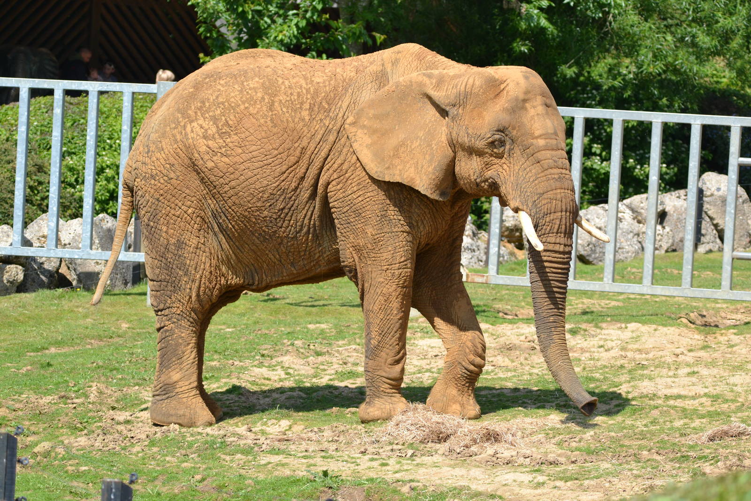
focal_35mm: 225
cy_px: 250
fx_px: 4694
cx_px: 376
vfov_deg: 6.1
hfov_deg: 9.1
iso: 400
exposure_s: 1/1250
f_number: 5.6
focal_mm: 150
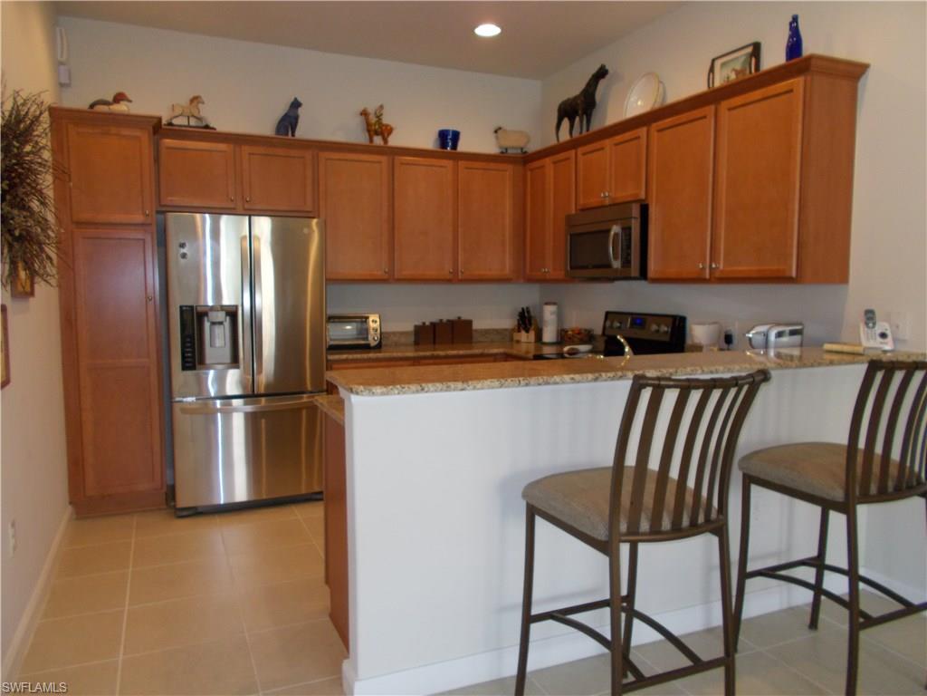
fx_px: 696
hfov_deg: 67.3
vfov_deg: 53.1
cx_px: 464
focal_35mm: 26
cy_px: 348
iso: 200
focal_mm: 4.6
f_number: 3.2
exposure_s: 1/25
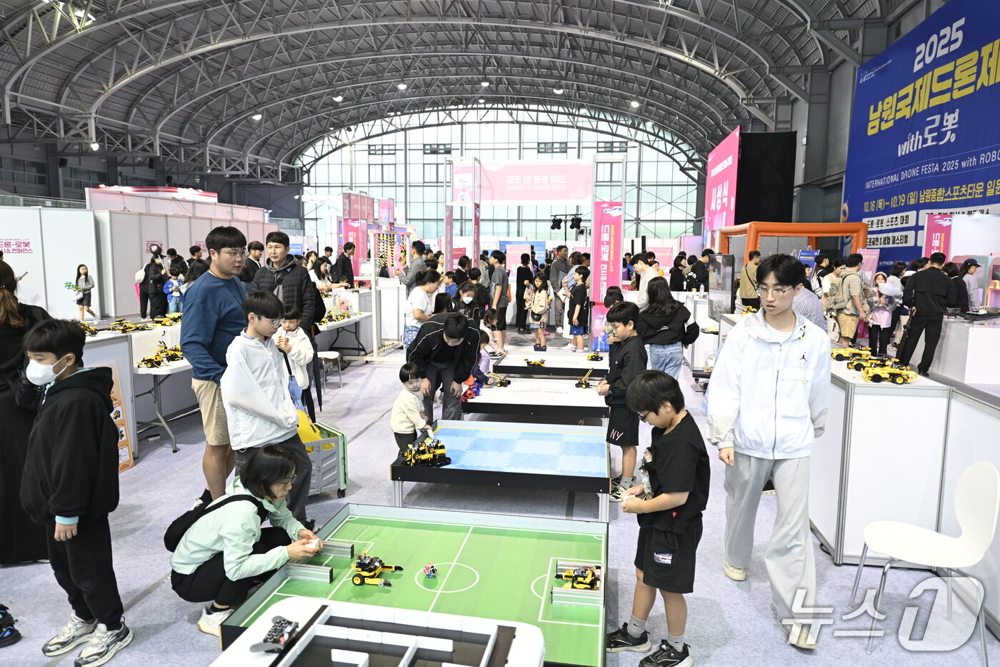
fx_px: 667
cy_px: 334
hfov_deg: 73.8
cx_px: 500
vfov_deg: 53.1
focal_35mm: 24
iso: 800
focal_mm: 24
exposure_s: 1/200
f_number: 2.8
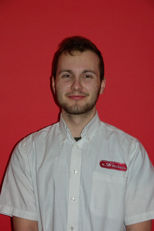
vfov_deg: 21.6
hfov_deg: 14.5
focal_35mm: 94
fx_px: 606
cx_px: 77
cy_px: 116
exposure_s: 1/90
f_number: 8
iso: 800
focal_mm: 63
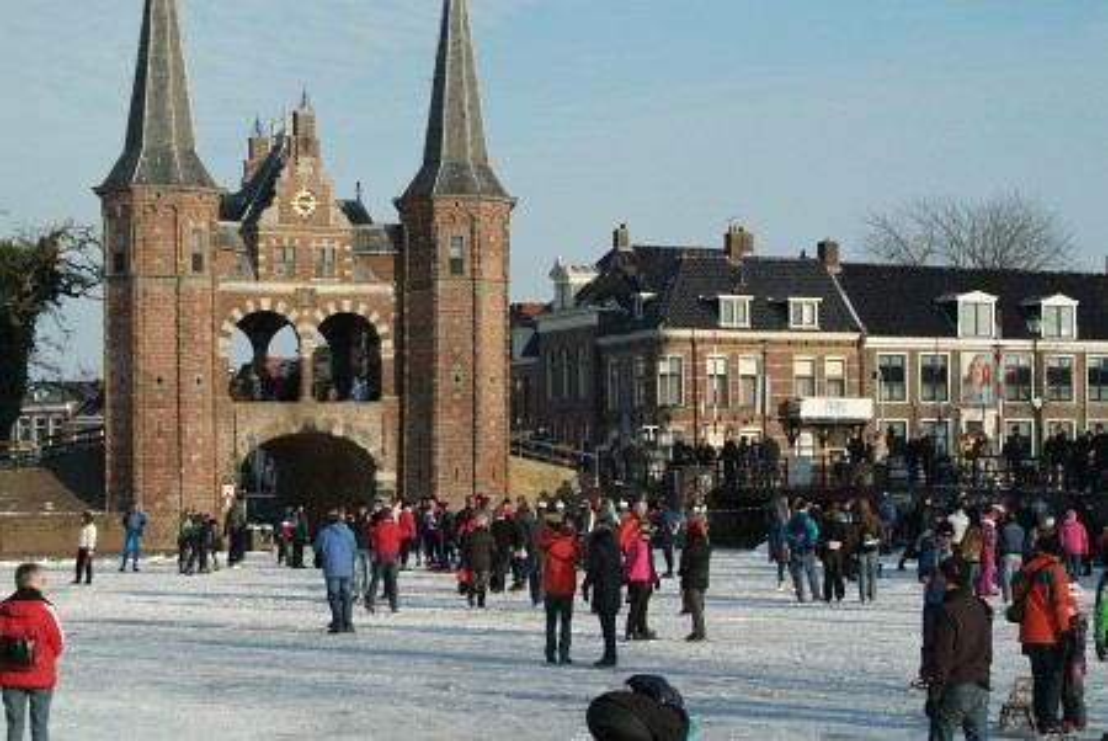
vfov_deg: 19.0
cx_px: 554
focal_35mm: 72
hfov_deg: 28.0
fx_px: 2218
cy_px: 370
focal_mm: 48
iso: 200
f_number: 6.7
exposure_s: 1/500
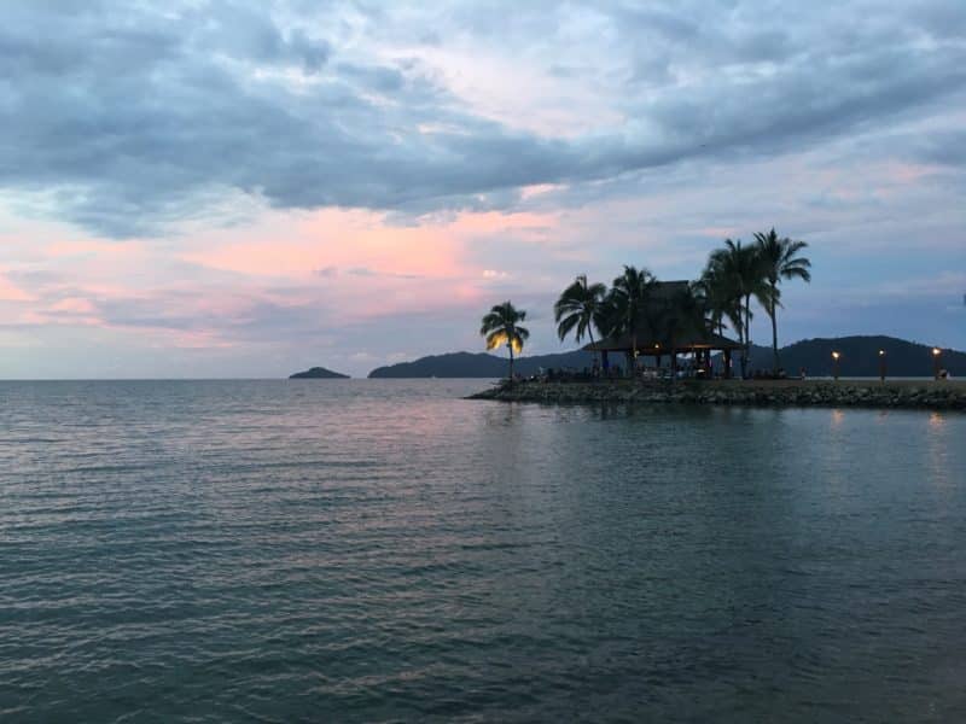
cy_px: 362
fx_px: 809
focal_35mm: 29
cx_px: 483
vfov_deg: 48.2
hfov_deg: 61.7
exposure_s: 1/33
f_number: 2.2
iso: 125
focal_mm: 4.15
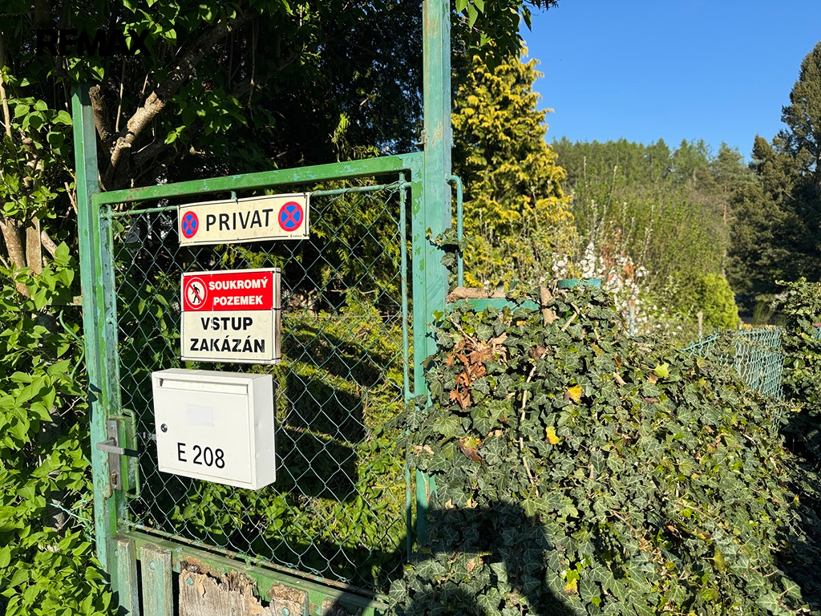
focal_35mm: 24
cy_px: 308
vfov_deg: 56.8
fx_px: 569
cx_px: 410
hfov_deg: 71.6
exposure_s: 1/2710
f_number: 1.78
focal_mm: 6.76
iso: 80
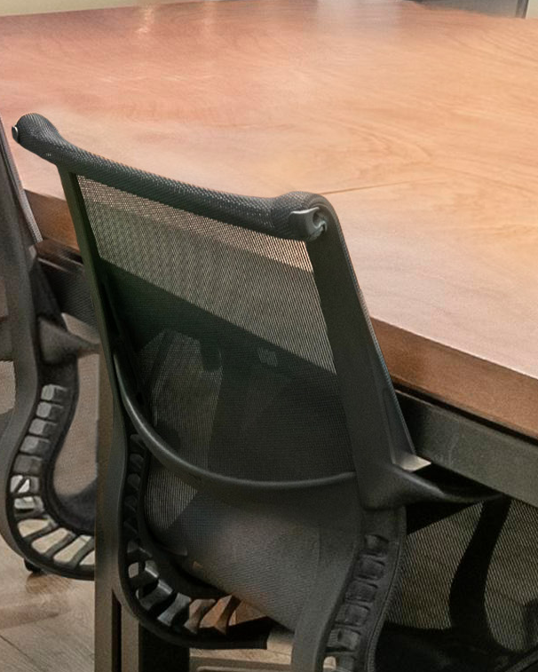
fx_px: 2368
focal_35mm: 119
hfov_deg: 11.2
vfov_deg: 15.2
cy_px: -273
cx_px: 1232
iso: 400
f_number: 8
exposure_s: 1/250
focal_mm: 16
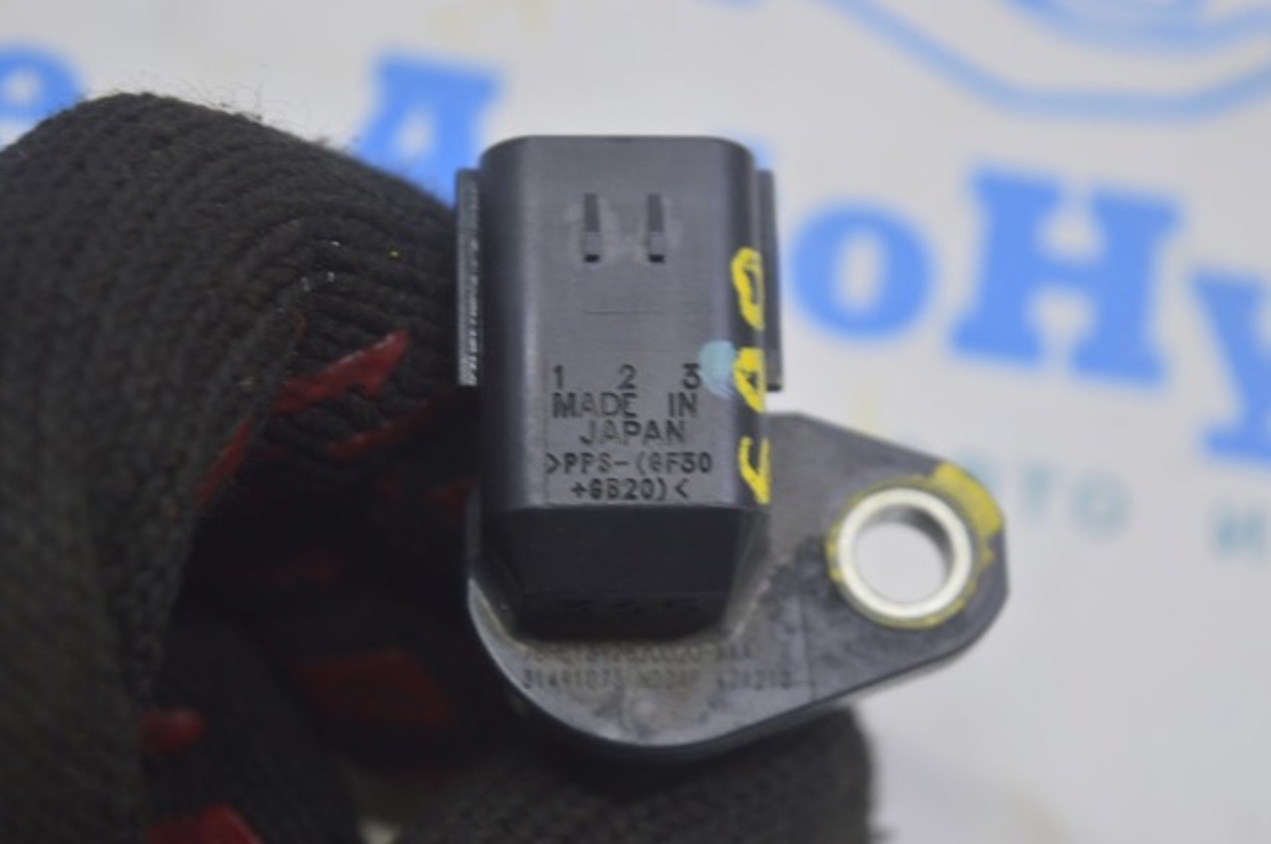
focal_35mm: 82
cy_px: 422
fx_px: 2909
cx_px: 636
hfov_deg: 24.6
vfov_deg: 16.5
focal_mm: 55
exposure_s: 1/20
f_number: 5.6
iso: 400
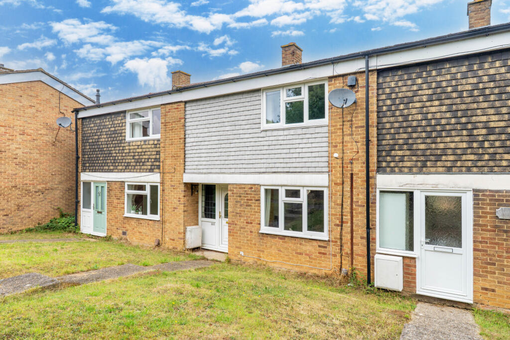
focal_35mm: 22
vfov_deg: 57.2
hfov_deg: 78.6
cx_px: 255
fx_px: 312
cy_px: 170
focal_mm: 22
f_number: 8
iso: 320
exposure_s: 1/100
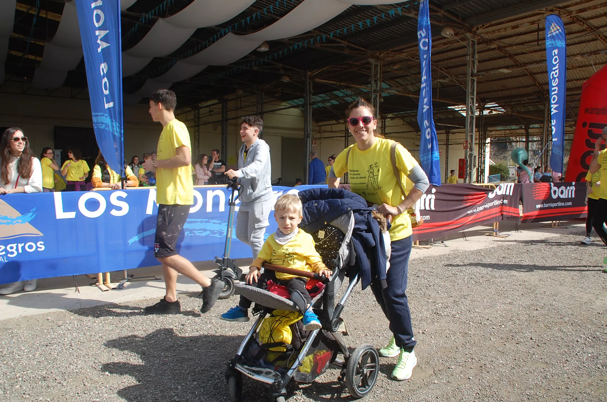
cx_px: 304
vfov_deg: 47.8
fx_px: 454
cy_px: 201
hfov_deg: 67.5
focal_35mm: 27
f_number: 9
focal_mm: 18
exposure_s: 1/320
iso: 200
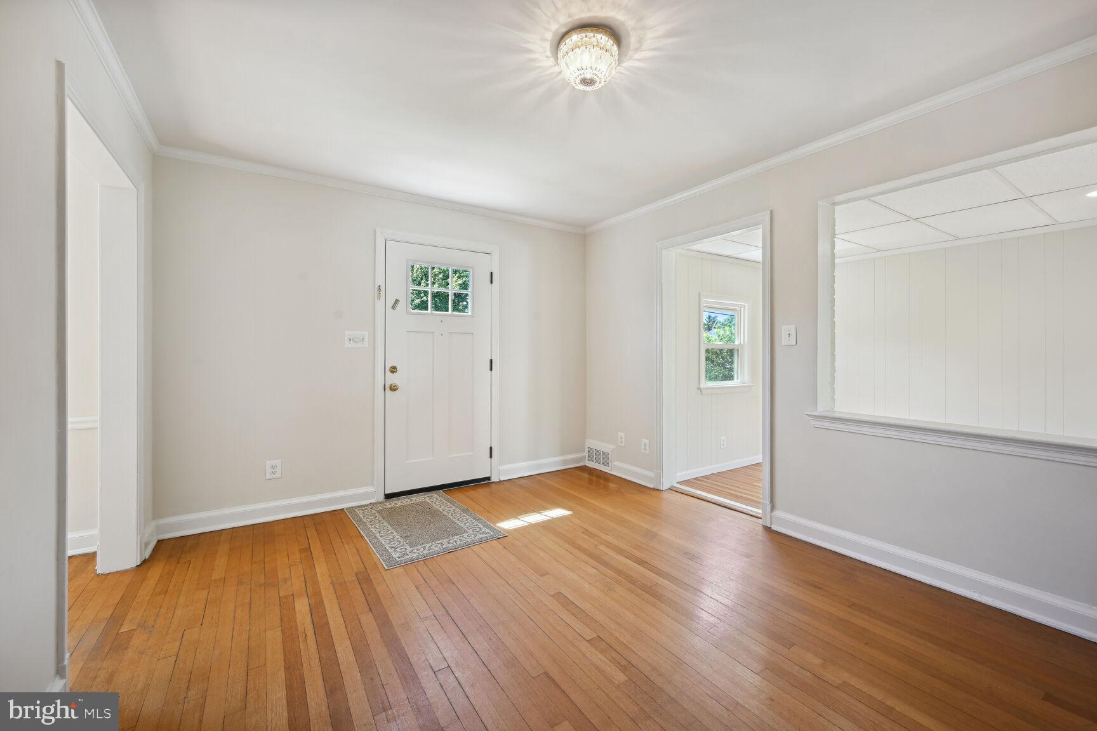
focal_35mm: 14
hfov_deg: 104.3
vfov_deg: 81.2
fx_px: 427
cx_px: 548
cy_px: 366
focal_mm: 14
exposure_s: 1/20
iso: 200
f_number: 9
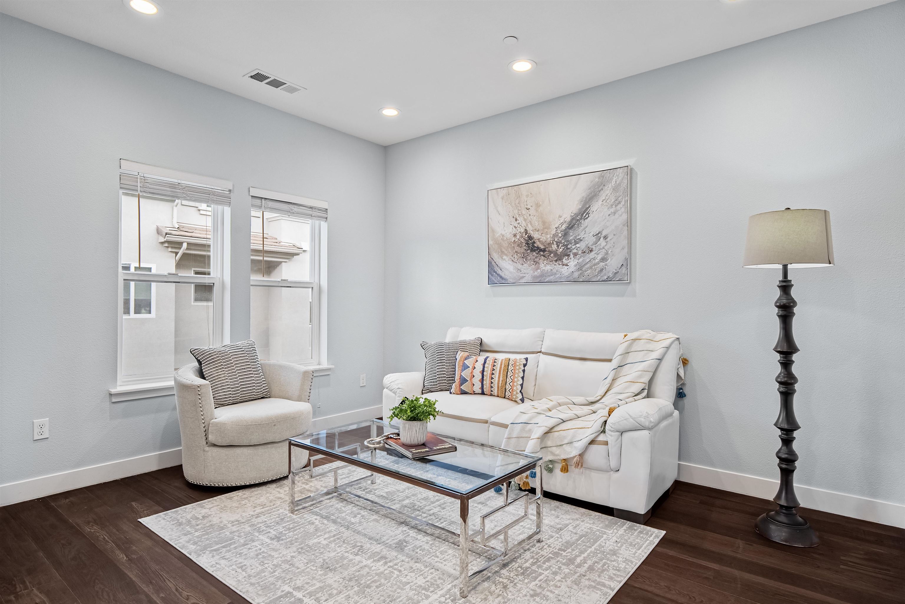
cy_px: 302
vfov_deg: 64.6
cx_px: 452
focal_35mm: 19
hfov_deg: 86.9
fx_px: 478
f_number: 8
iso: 400
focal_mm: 19
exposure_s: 1/2.5
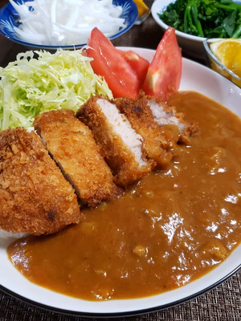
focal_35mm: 26
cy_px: 160
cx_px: 120
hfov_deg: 53.1
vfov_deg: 67.3
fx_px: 241
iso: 320
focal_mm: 4.3
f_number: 1.5
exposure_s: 1/50
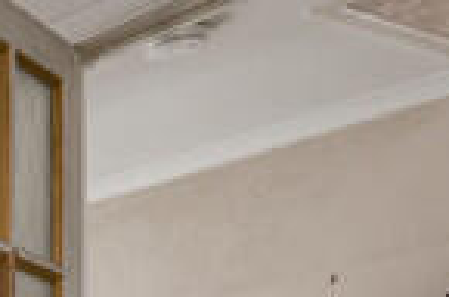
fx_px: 1058
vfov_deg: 12.8
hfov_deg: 12.1
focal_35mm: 85
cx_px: -842
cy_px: 685
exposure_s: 1/3
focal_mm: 12
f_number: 9
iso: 320
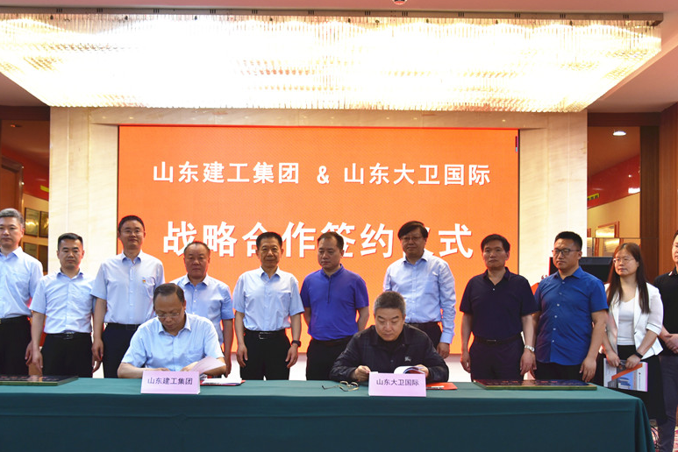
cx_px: 333
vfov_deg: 29.8
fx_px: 848
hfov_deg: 43.6
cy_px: 275
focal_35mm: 45
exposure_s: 1/60
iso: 800
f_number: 3.8
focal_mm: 29
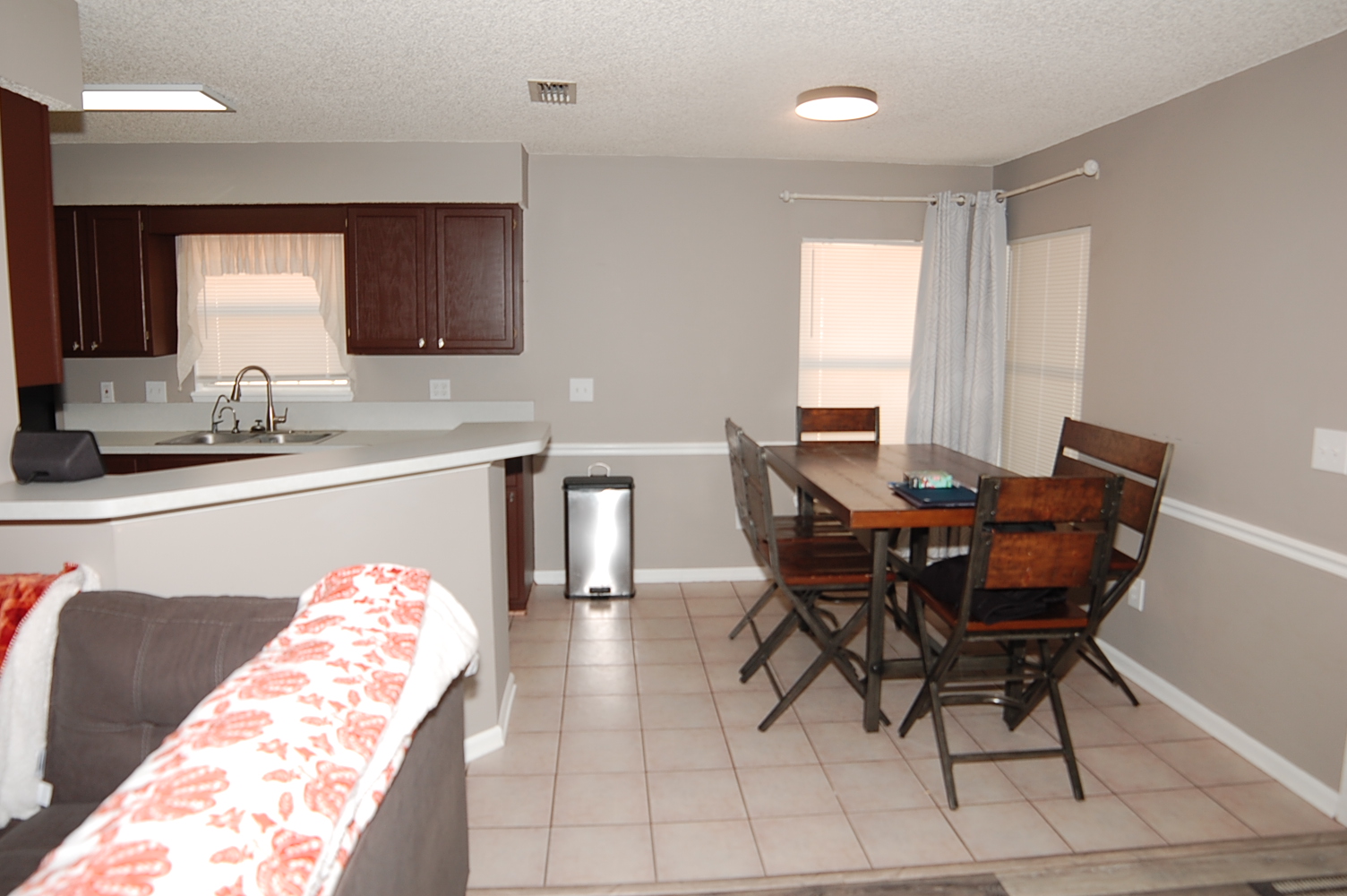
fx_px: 785
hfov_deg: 81.3
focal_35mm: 21
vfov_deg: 59.4
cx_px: 674
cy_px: 448
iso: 200
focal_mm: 14
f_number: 4
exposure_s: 1/100
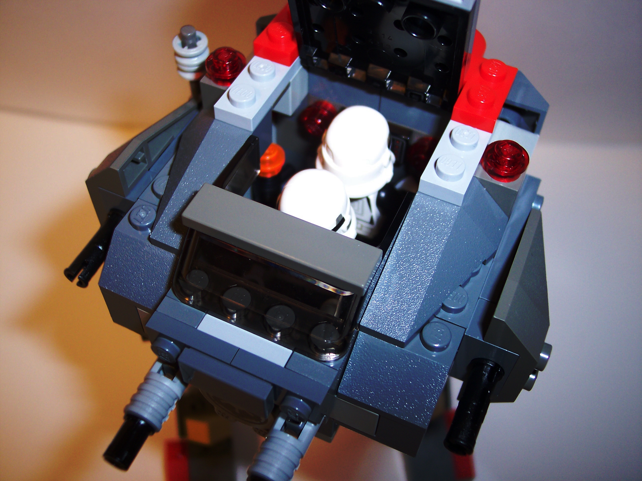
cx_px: 321
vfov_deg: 37.7
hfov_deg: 49.0
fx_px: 704
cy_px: 240
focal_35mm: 38
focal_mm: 8
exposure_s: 1/30
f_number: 2.8
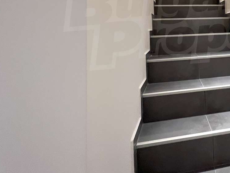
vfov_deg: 47.9
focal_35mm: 26
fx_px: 173
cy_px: 19
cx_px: 217
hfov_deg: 55.9
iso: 250
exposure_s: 1/50
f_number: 1.8
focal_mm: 1.57
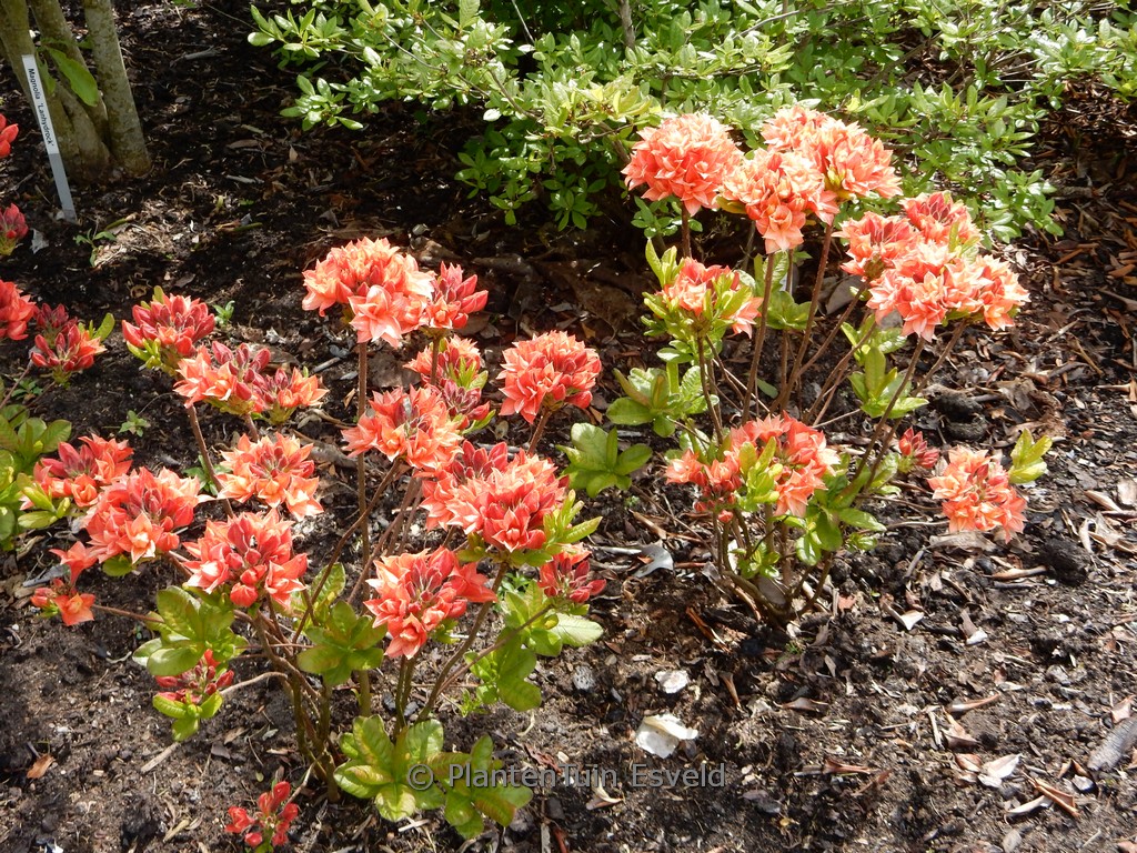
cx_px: 568
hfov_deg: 43.9
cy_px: 426
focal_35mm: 43
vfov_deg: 33.6
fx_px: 1412
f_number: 4.2
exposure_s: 1/320
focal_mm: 7.6
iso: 125
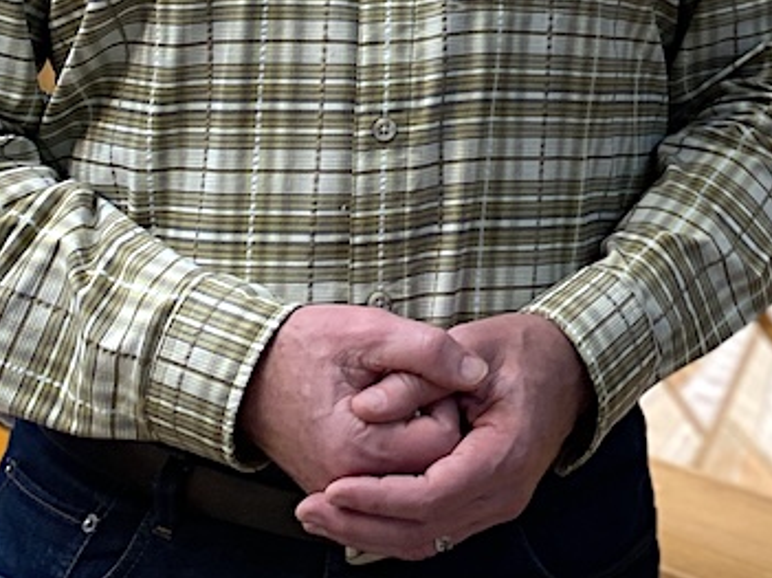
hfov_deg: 21.0
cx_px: 827
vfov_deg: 15.2
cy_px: -314
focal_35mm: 89
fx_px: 1984
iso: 100
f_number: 1.8
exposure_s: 1/60
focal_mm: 4.25
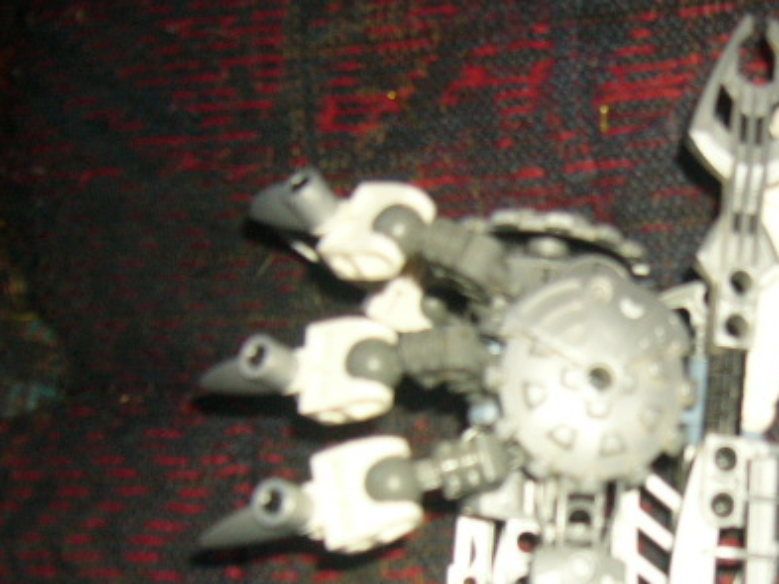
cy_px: 473
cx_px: 618
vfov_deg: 25.2
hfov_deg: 32.9
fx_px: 1283
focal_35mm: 57
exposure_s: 1/60
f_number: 2.8
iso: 100
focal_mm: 5.8
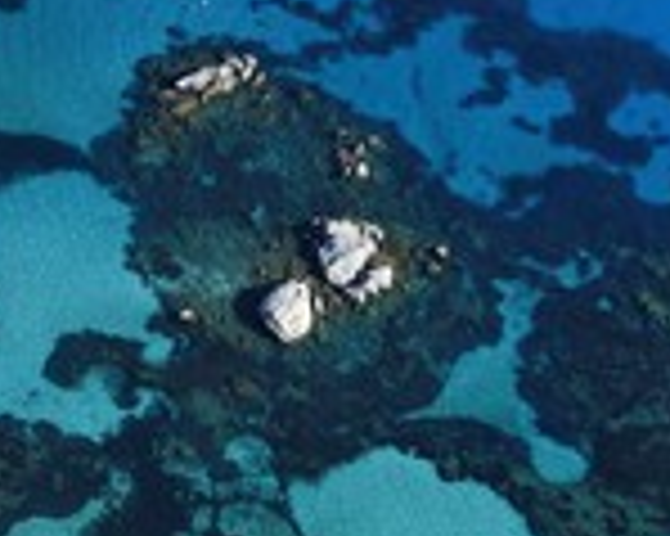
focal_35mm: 111
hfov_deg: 16.9
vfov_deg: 13.7
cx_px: -27
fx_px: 2200
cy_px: 550
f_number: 7.1
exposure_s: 1/800
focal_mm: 42
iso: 320
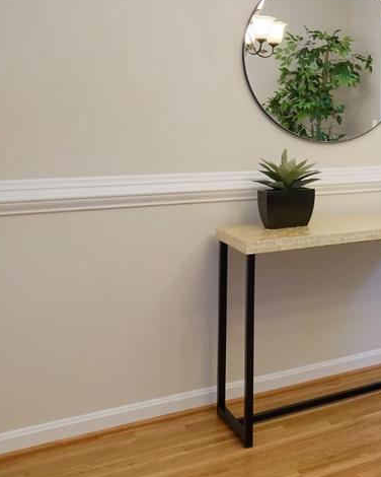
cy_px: 107
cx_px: 574
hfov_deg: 25.0
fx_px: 648
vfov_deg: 39.0
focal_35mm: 46
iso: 1250
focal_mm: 16
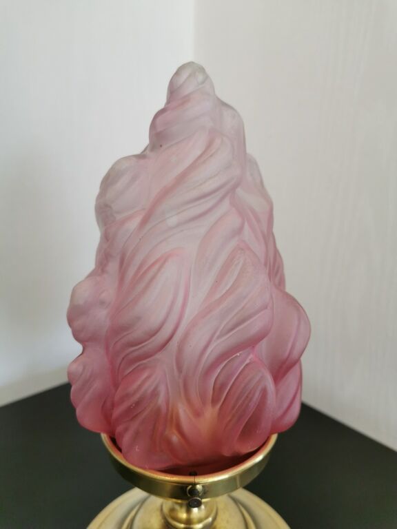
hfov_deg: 51.4
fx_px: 413
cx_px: 198
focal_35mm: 27
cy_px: 264
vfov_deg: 65.3
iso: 100
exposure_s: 1/100
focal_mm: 5.58
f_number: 1.8
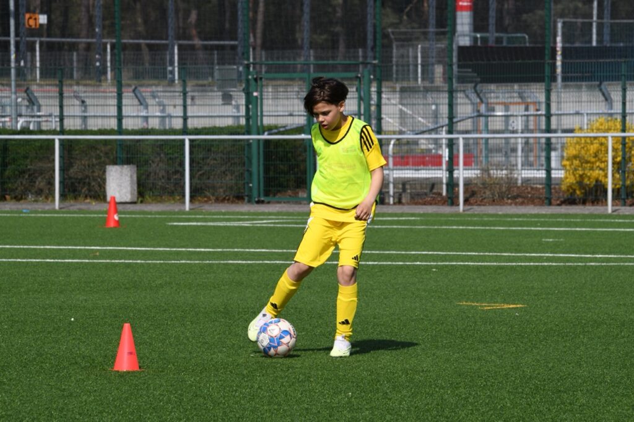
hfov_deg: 7.9
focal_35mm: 260
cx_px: 317
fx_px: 4577
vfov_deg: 5.3
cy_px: 211
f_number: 16
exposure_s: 1/1250
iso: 1250
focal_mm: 260
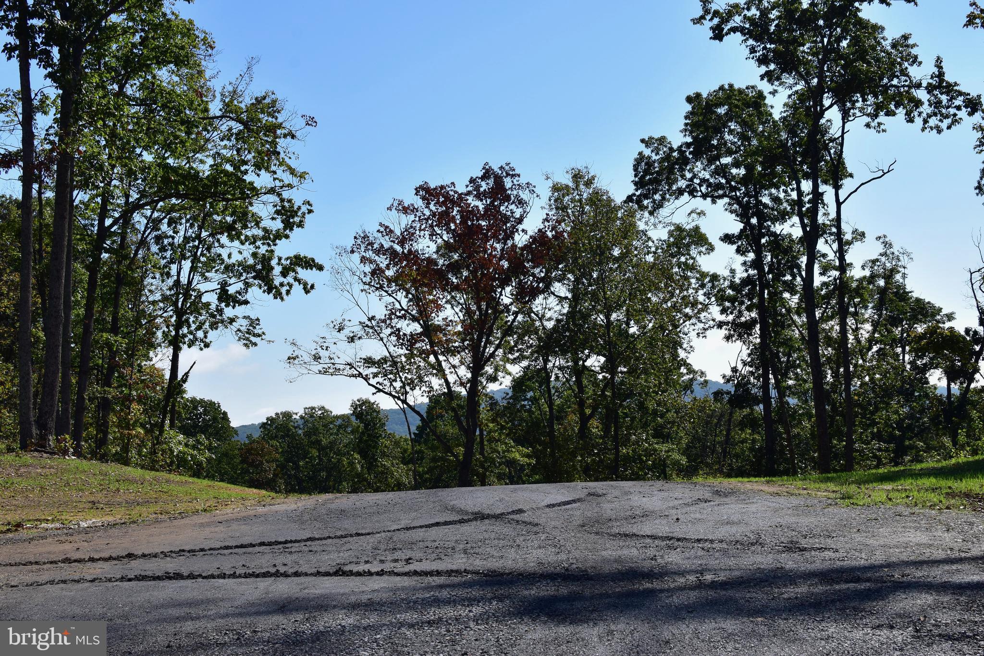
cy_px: 328
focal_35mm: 52
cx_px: 492
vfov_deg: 25.7
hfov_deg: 37.9
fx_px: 1435
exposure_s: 1/500
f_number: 11
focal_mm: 35
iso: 250
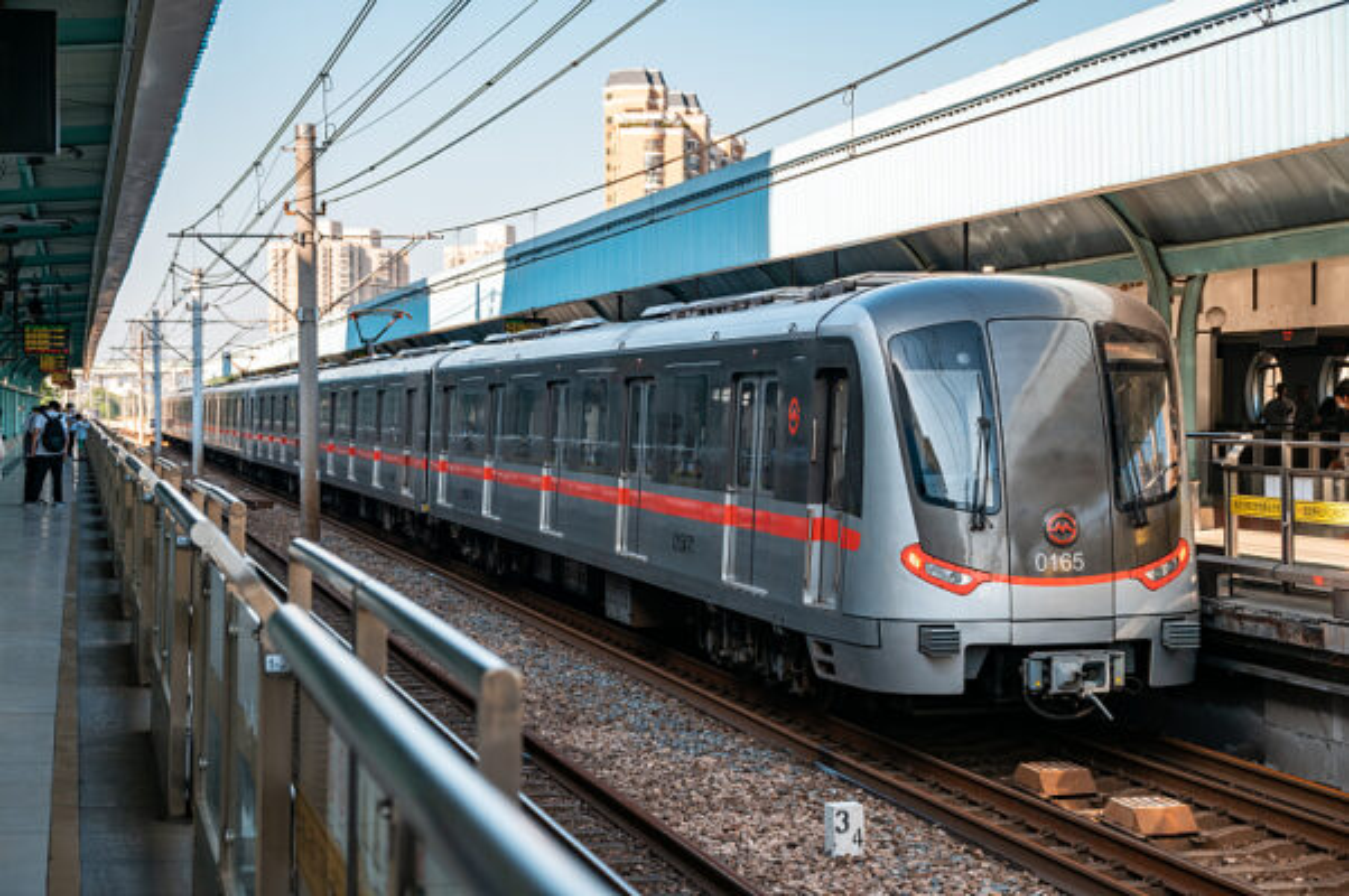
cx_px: 674
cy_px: 448
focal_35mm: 63
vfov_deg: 21.5
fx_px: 2358
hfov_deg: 31.9
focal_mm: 63
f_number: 6
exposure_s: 1/400
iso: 100
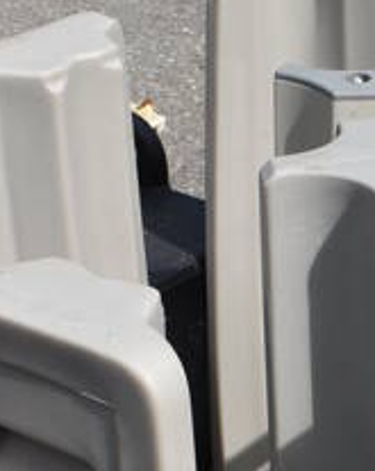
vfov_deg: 16.3
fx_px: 1557
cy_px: 600
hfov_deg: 13.6
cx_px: 343
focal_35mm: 112
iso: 200
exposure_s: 1/500
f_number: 8
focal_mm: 18
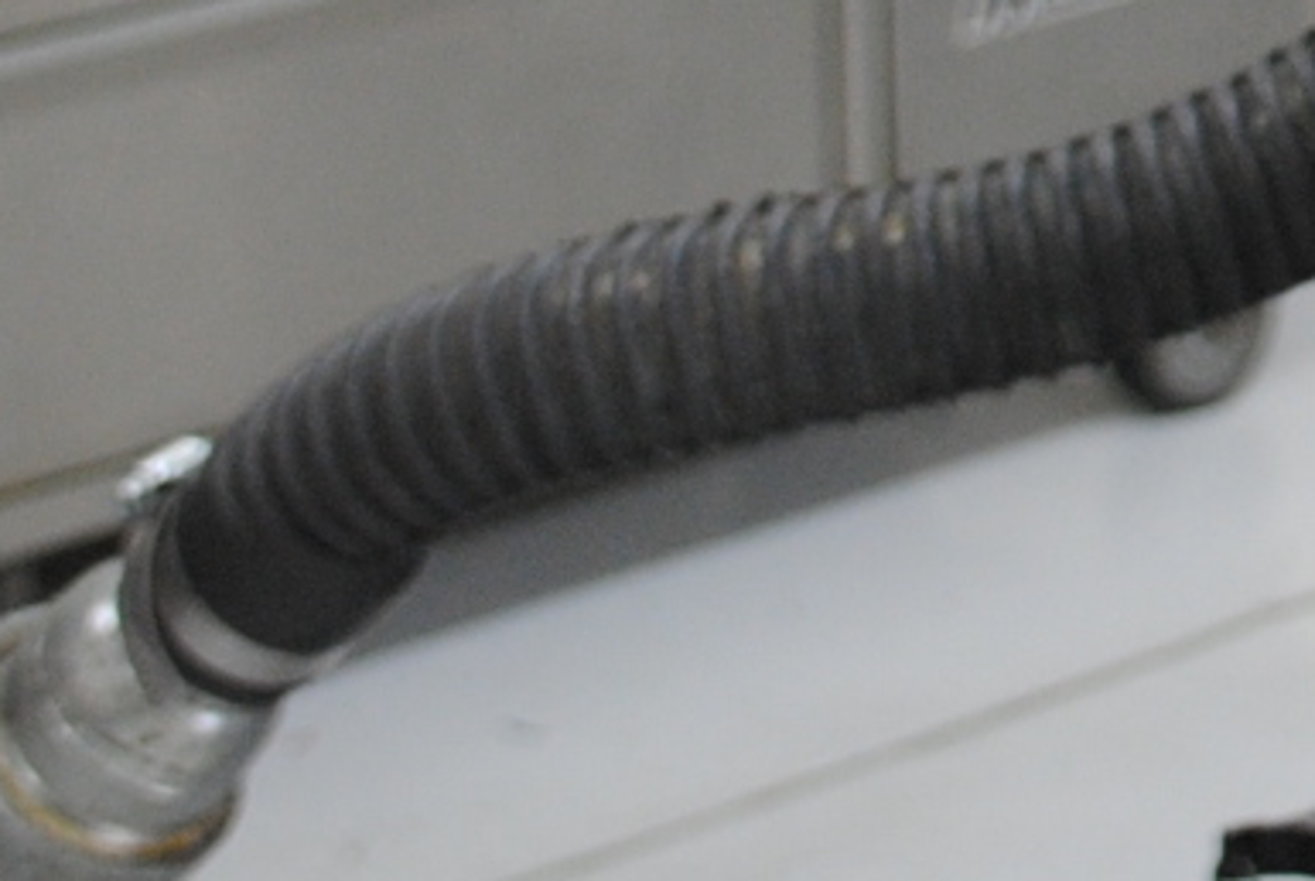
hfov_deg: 9.0
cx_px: 2907
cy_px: -751
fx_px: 7719
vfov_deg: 6.4
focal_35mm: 211
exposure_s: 1/30
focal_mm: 28
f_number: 4.5
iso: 500
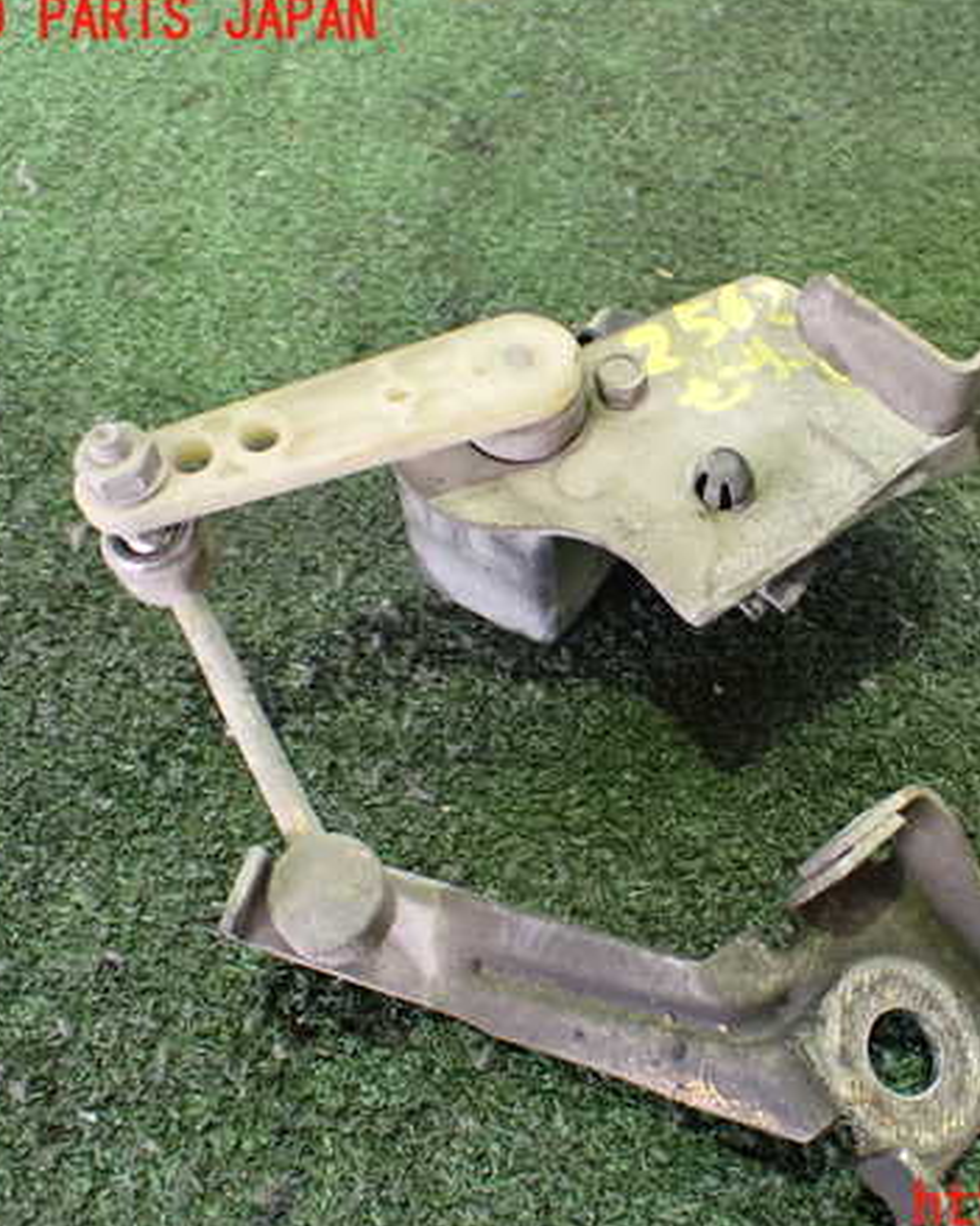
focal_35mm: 40
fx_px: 1451
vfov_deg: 45.8
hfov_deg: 36.6
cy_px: 614
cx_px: 706
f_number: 2.3
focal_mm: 5.4
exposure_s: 1/40
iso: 800
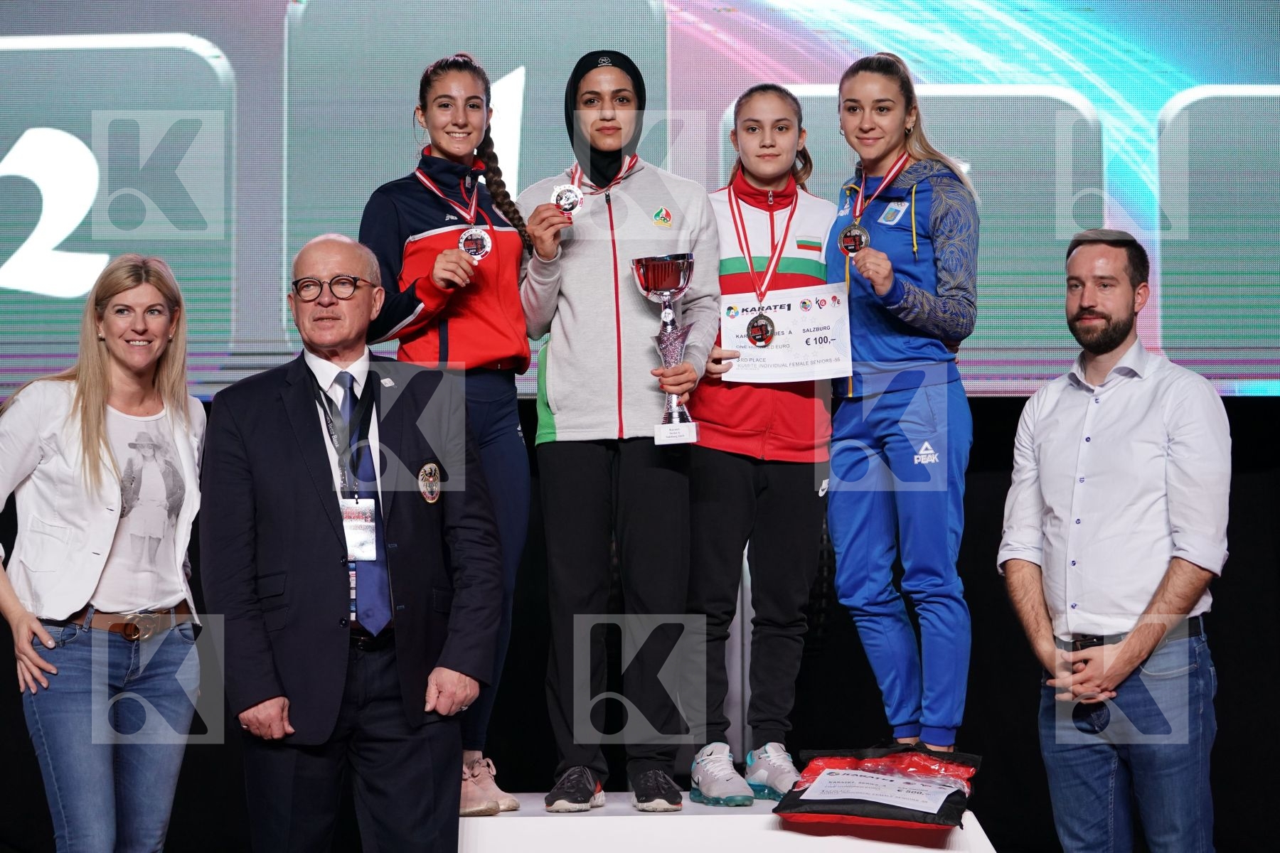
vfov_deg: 16.5
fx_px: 2951
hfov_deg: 24.5
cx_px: 640
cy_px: 426
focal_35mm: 83
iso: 2000
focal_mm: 83
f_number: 2.8
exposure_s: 1/250
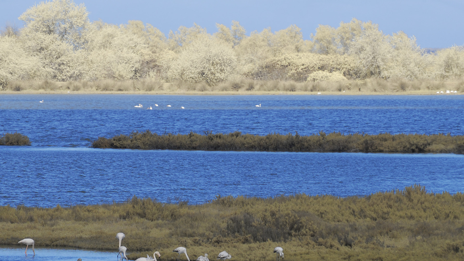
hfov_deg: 3.9
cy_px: 165
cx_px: 179
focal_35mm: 551
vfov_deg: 2.2
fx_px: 6779
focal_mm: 260
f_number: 10
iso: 200
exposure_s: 1/250
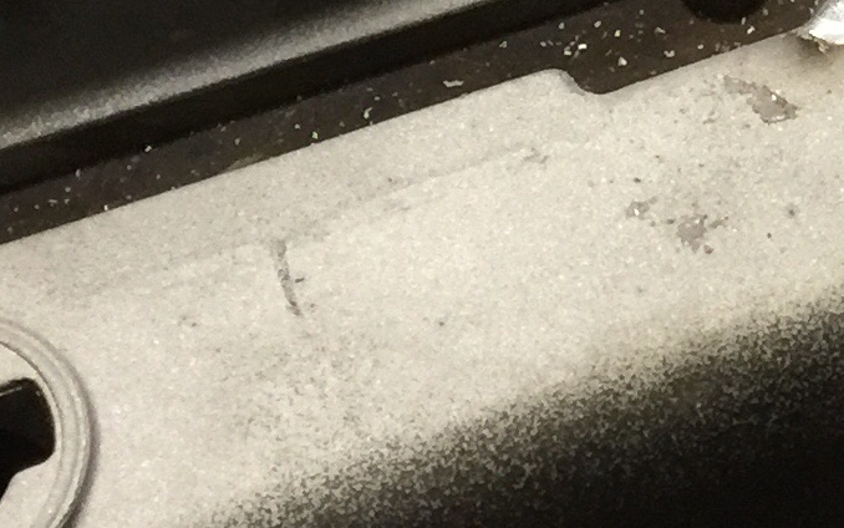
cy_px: -453
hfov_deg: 13.5
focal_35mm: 148
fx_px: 3405
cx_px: 1151
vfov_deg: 8.5
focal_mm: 4.15
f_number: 2.2
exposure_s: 1/15
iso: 80
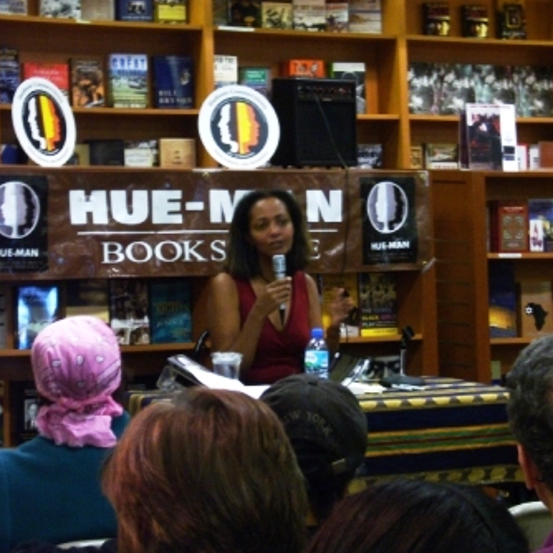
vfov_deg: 14.4
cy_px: 276
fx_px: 2187
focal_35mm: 121
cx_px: 286
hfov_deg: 14.4
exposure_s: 1/8
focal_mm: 16.8
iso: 100
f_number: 5.6
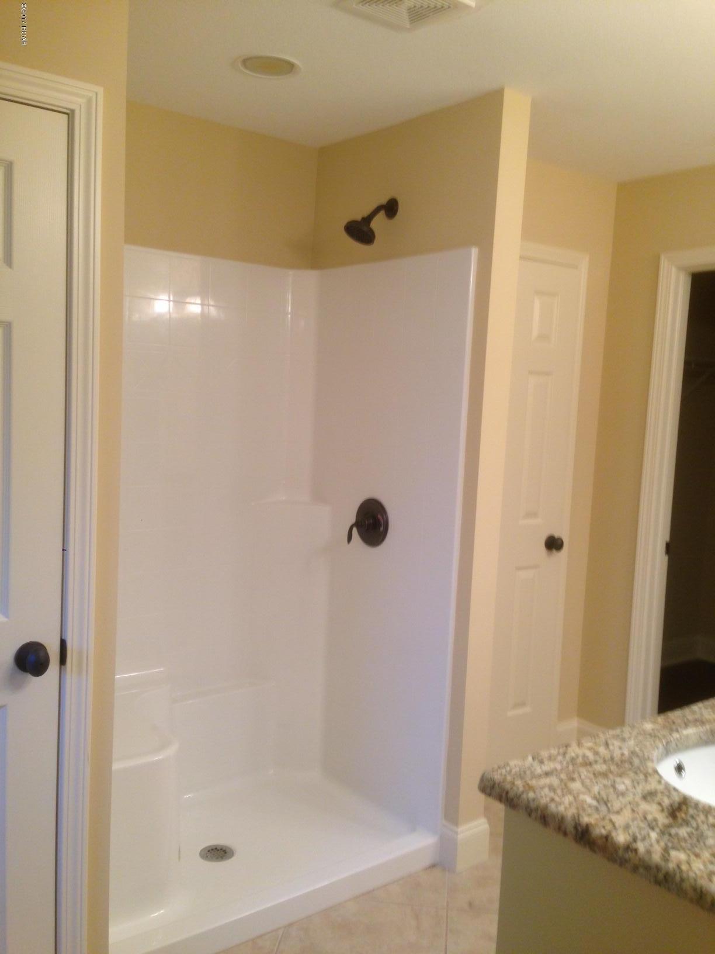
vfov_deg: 55.4
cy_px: 477
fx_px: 909
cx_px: 358
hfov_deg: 42.9
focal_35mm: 33
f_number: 2.4
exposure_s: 1/20
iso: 64
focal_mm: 4.12
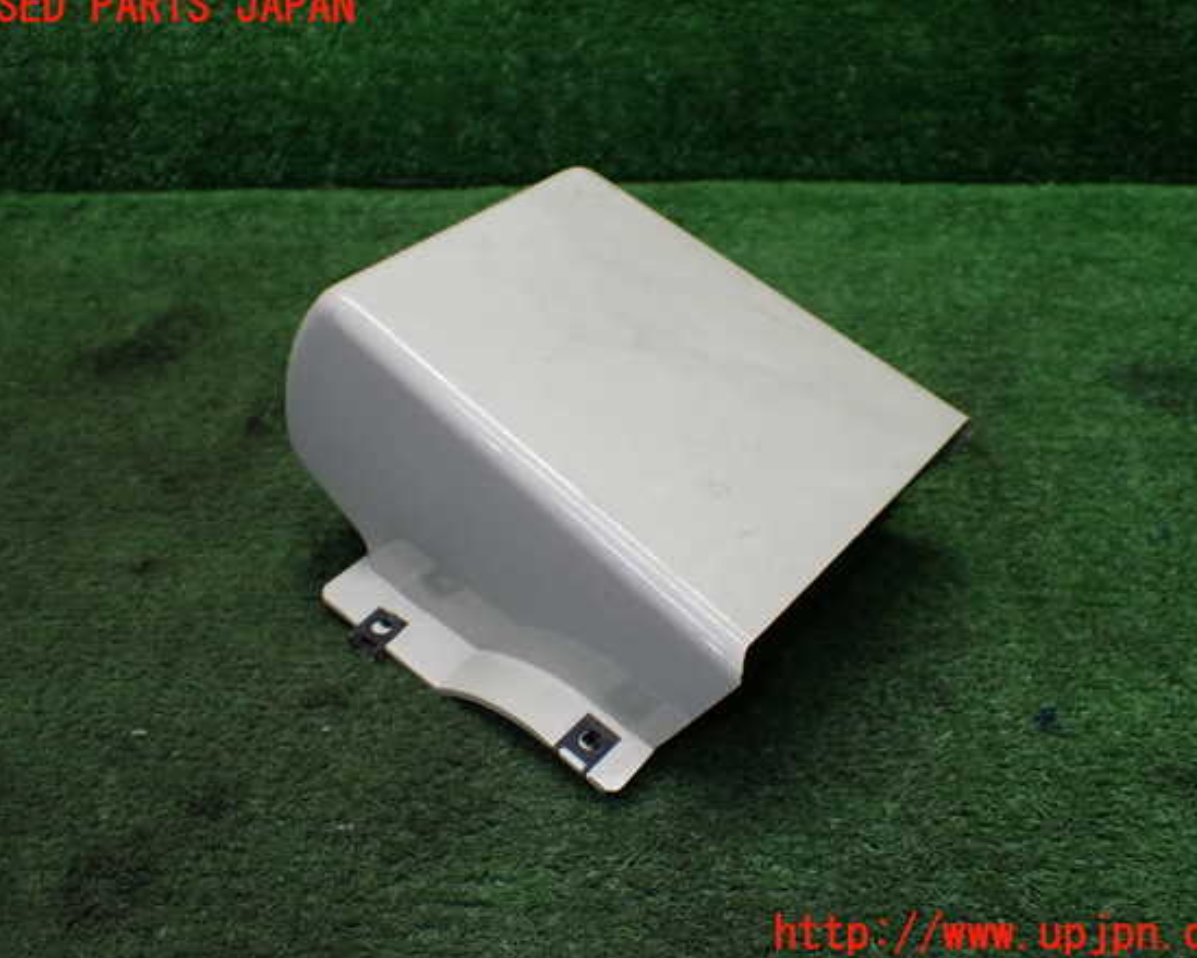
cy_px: 471
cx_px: 613
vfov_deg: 45.8
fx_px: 1133
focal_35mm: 32
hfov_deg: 55.7
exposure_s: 1/125
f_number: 2.3
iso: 320
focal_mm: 5.4
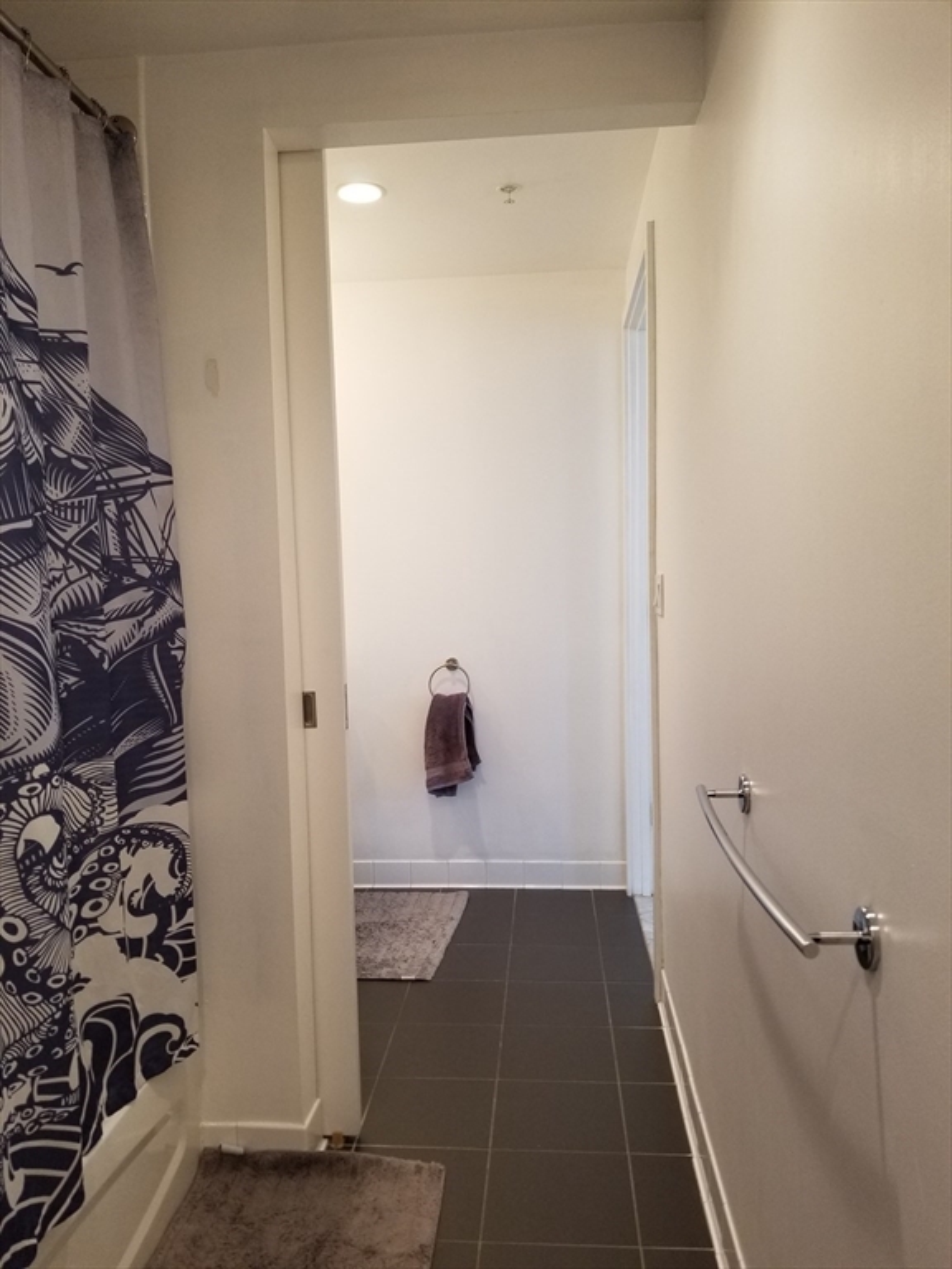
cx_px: 476
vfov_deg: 67.3
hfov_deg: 53.1
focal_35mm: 26
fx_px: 953
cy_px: 634
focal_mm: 4.3
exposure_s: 1/60
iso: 125
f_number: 1.7
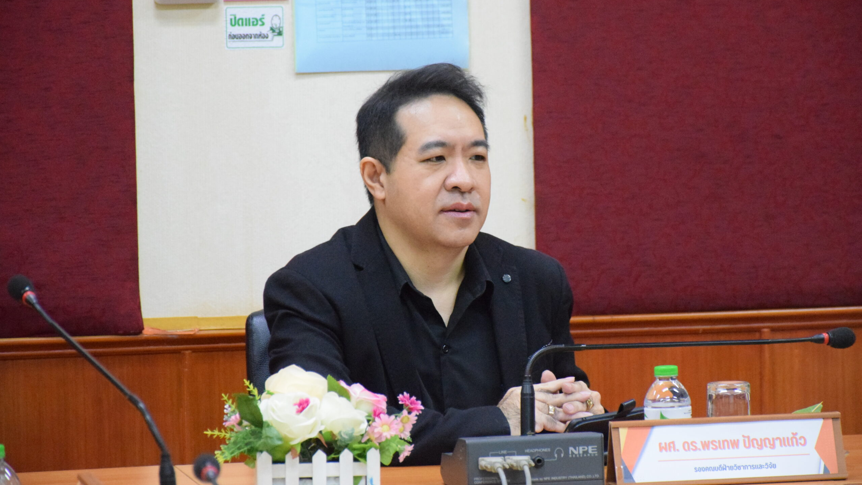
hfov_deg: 12.2
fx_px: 4046
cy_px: 225
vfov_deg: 6.9
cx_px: 433
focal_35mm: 177
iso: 8000
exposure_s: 1/90
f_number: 5.6
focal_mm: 112
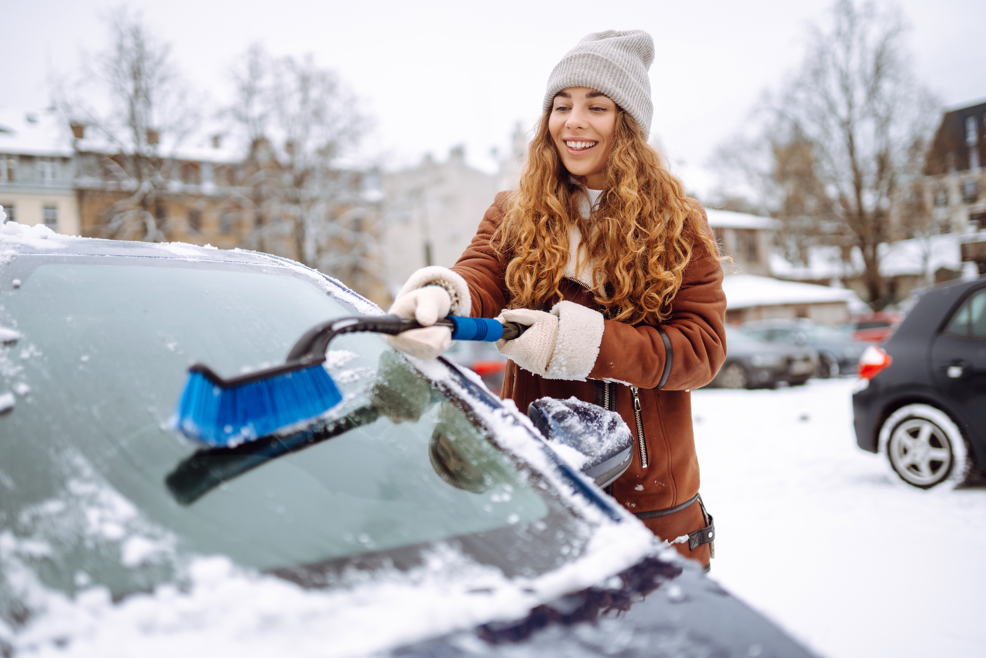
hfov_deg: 54.4
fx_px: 959
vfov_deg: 37.9
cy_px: 329
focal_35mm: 35
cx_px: 493
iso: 250
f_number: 1.4
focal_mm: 35
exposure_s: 1/1600
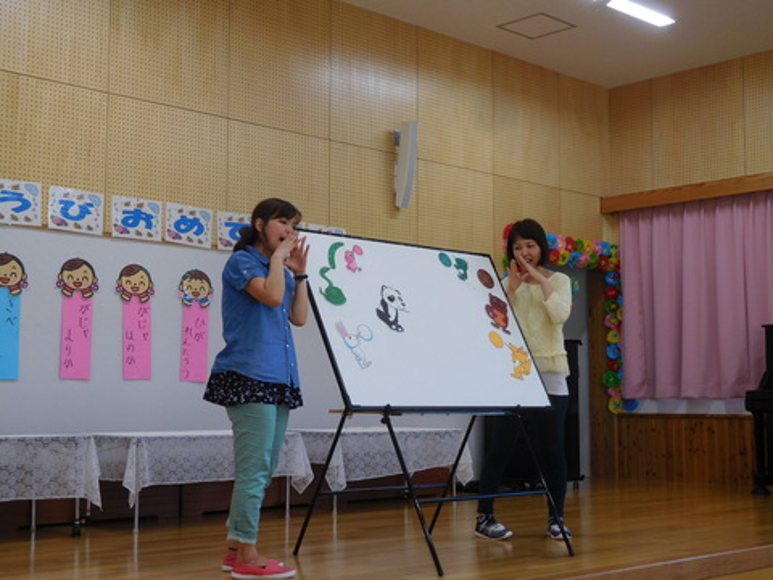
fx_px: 1117
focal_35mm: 50
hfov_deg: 38.2
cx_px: 386
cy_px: 290
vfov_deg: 29.1
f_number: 4.1
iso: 140
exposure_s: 1/30
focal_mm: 8.9
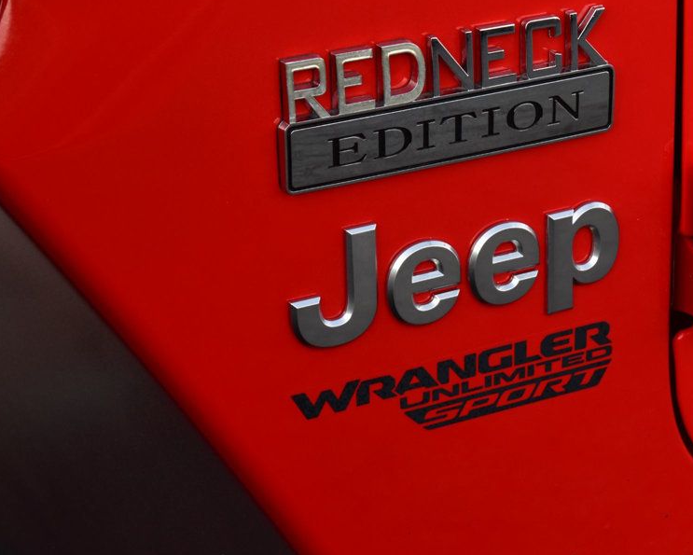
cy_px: 263
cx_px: 443
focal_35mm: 107
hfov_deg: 18.0
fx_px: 2188
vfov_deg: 14.5
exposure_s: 1/15
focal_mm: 55
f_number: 6.3
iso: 450
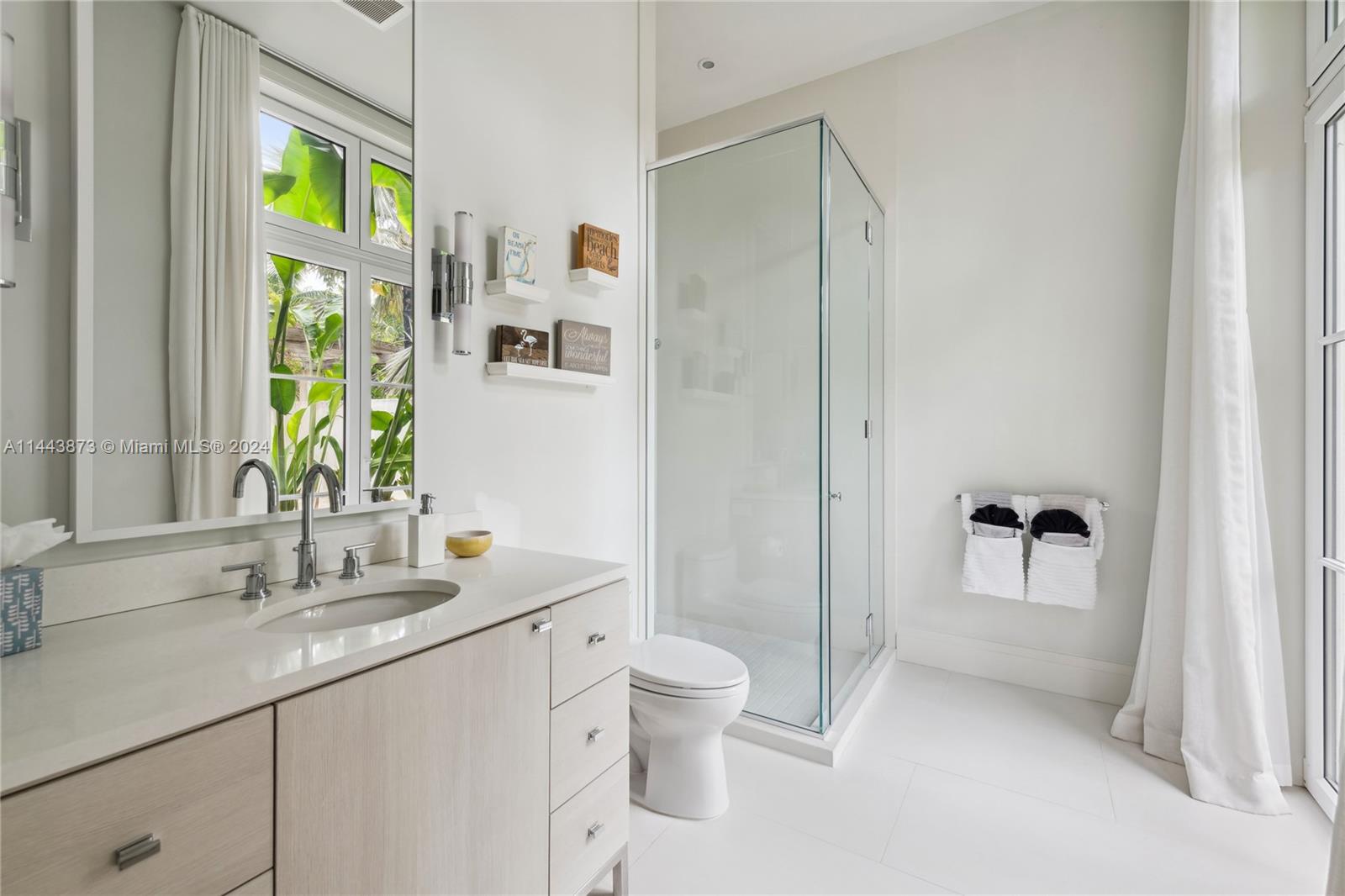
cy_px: 448
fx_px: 560
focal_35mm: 15
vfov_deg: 77.3
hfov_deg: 100.4
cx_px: 672
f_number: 9
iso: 400
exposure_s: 1/15
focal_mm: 15
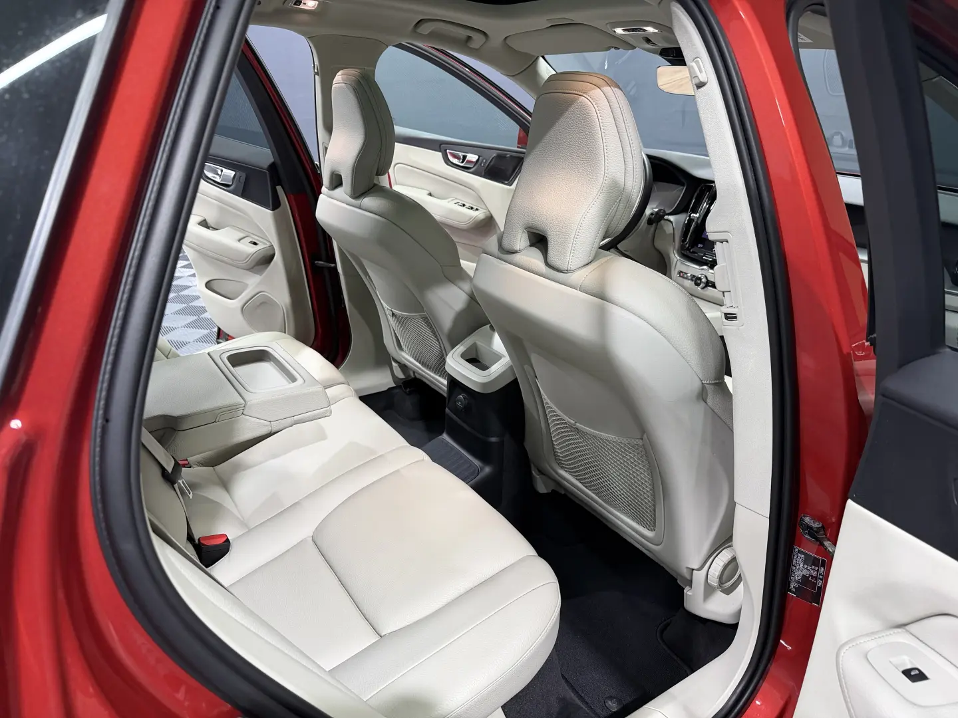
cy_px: 359
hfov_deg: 71.6
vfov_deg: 56.8
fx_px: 664
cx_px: 479
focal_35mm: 24
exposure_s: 1/50
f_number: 1.78
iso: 250
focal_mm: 6.76
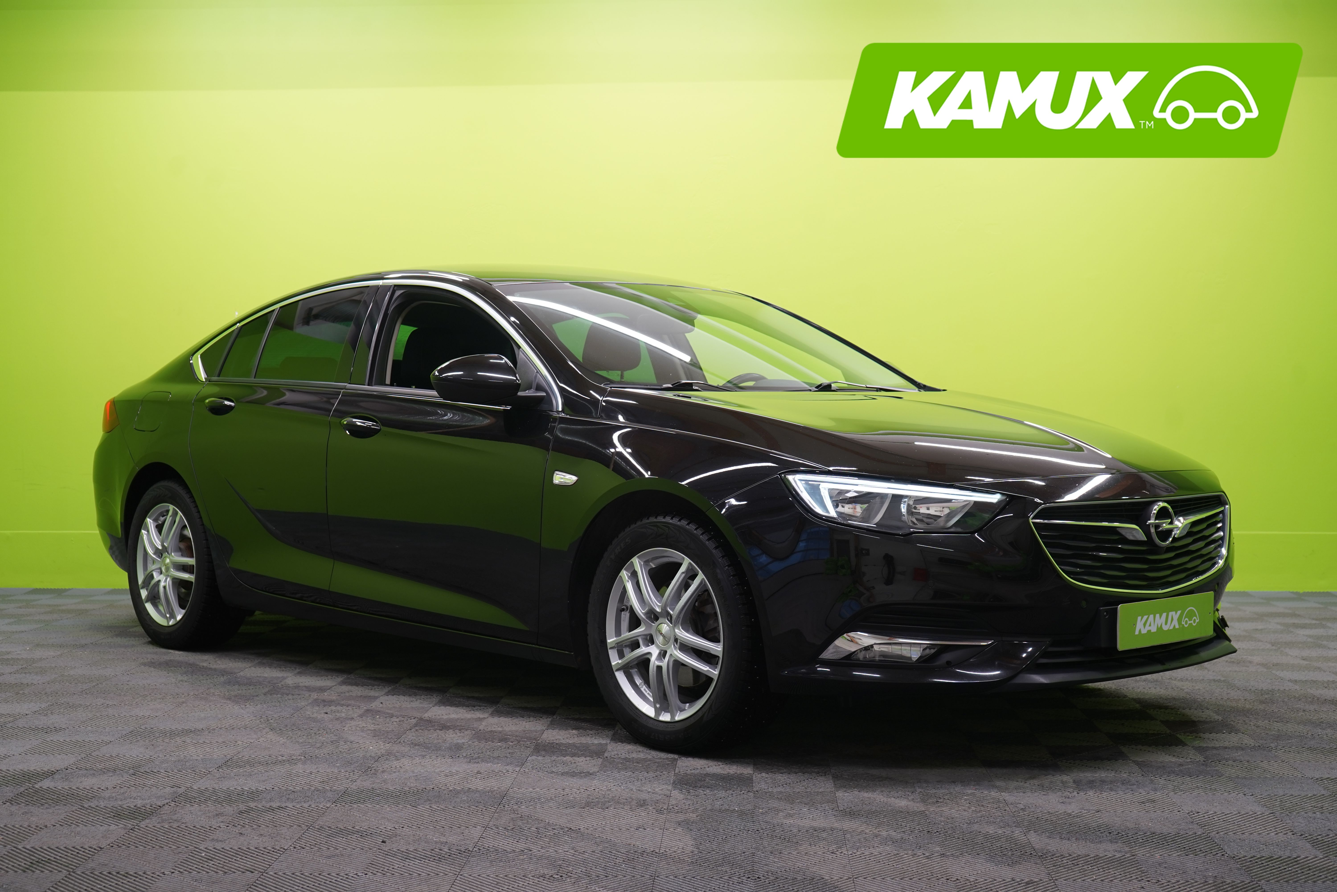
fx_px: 1745
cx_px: 668
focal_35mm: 47
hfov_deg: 41.9
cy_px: 446
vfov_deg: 28.6
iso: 400
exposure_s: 1/25
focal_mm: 47
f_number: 5.6
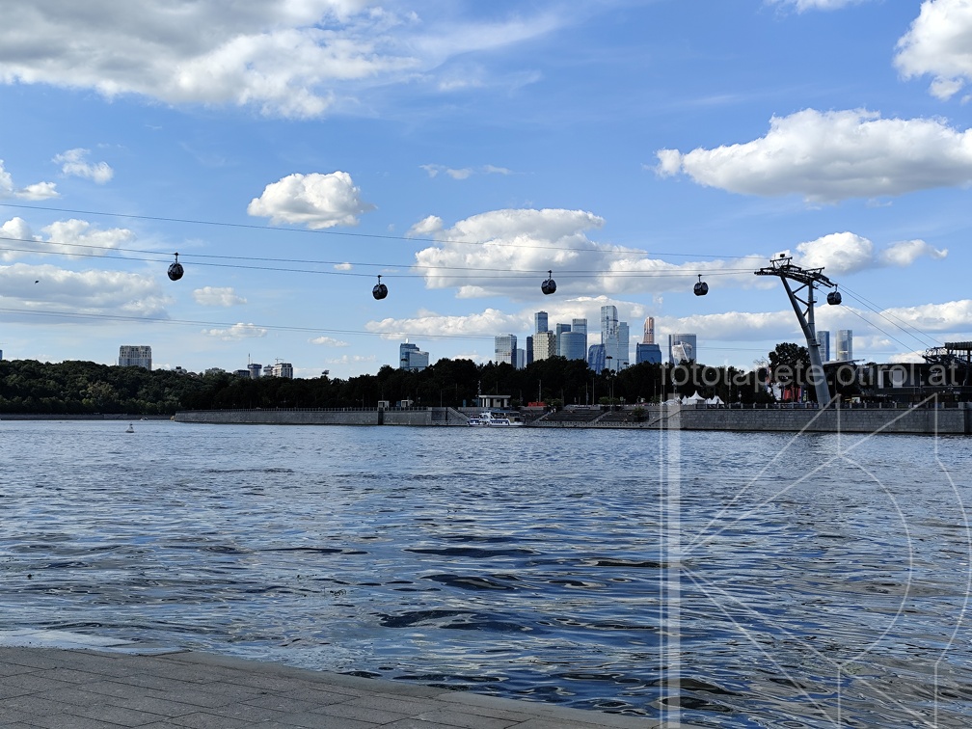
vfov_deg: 31.5
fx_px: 1292
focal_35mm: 46
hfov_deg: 41.2
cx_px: 486
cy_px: 364
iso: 50
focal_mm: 6.19
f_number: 1.65
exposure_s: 1/912
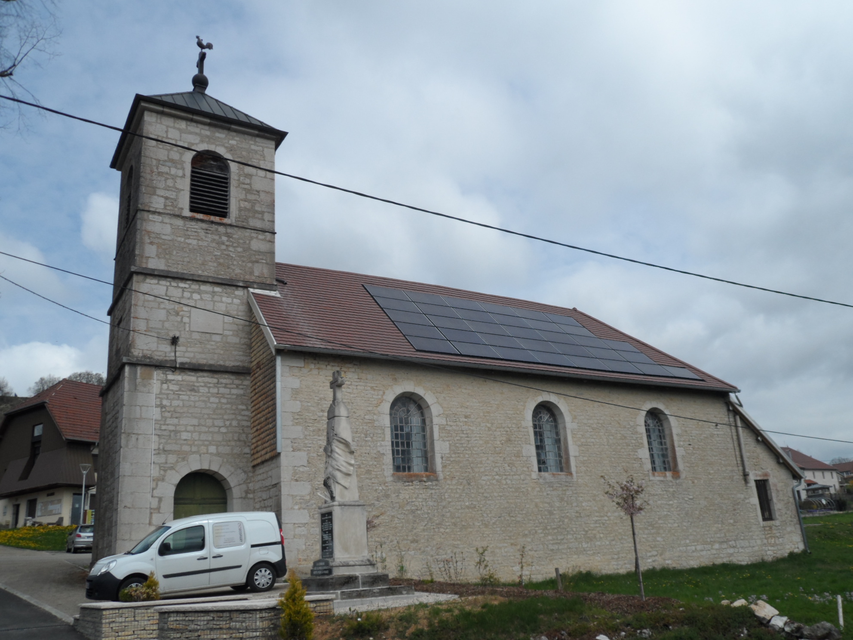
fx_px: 789
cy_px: 320
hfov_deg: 56.8
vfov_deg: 44.2
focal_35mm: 32
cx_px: 426
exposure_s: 1/180
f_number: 9.4
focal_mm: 5.8
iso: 80
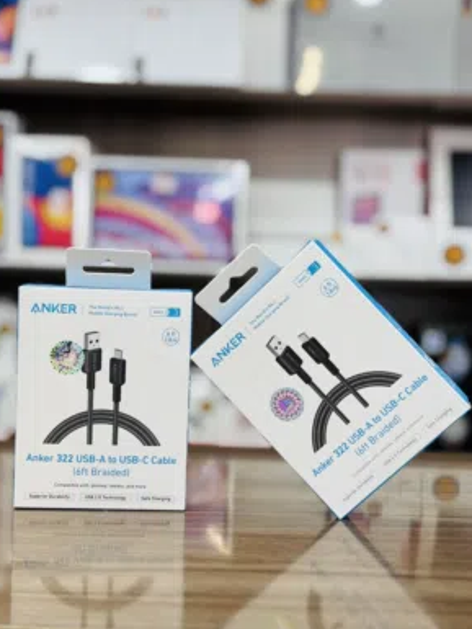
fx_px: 981
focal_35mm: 54
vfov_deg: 35.5
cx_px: 235
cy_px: 322
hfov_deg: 27.0
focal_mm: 5.96
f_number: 1.6
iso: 40
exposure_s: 1/100
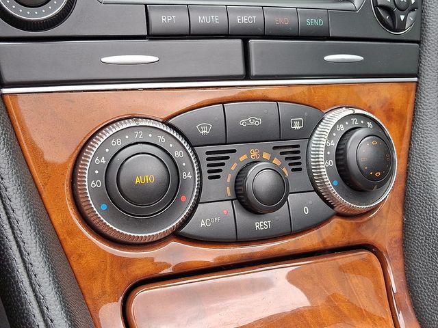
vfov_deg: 54.9
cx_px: 219
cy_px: 164
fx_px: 316
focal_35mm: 25
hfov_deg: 69.4
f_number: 1.8
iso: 25
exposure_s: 1/120
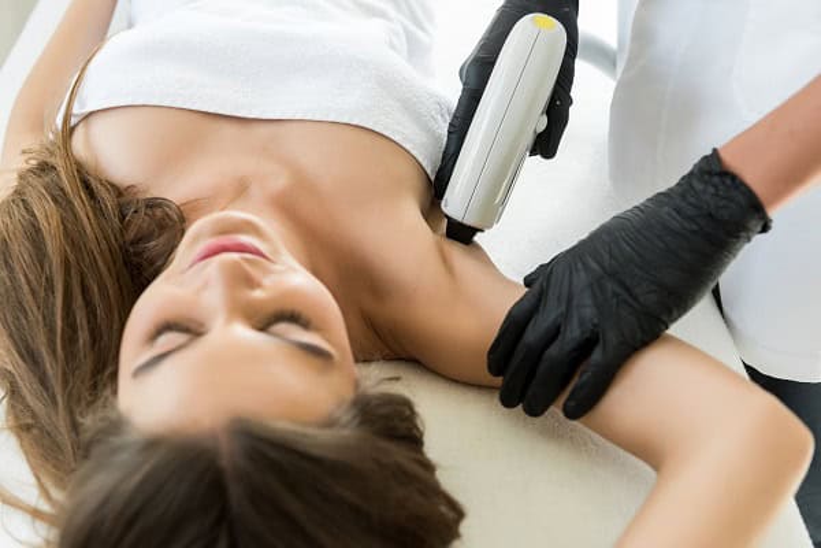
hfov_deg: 38.2
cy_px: 274
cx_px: 410
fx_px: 1186
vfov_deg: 26.0
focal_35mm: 52
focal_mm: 52
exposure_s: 1/160
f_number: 4
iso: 500
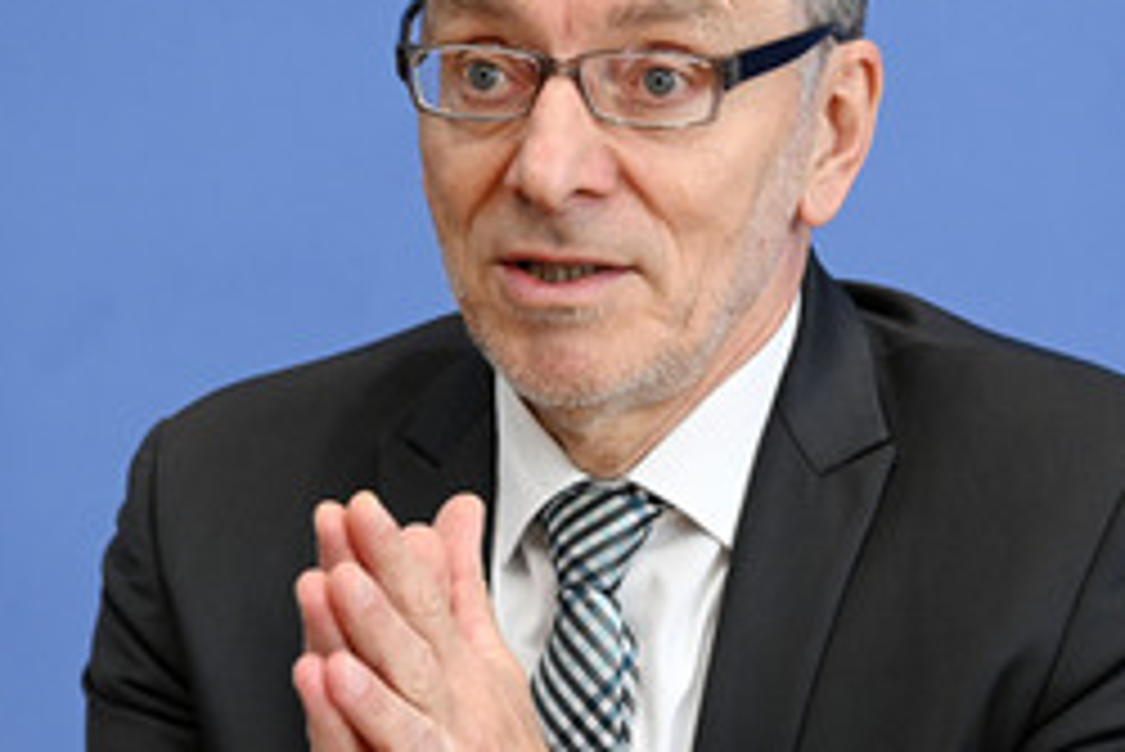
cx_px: 623
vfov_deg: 6.6
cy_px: 284
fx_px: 6535
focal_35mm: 209
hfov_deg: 9.8
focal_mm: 116
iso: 3200
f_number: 5.6
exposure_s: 1/640
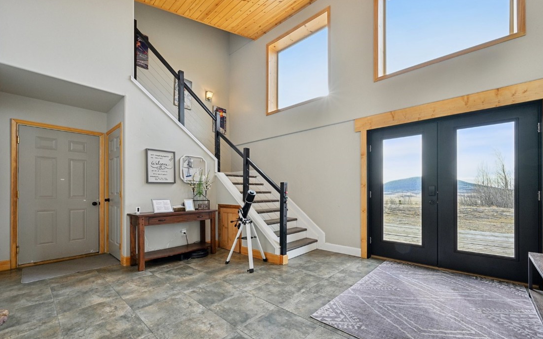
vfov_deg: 74.6
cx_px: 284
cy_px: 188
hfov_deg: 101.4
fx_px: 222
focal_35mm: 15
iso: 180
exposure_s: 1/15
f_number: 13
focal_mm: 14
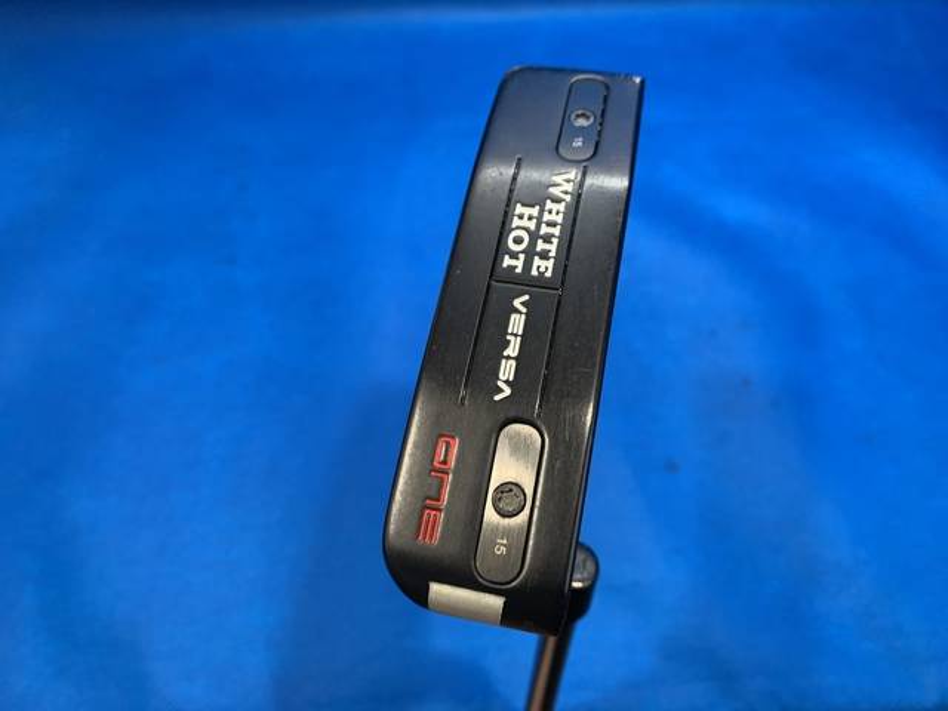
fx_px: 712
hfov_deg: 67.3
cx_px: 474
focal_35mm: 26
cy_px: 356
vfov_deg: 53.1
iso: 100
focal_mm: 4.25
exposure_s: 1/60
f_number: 1.8
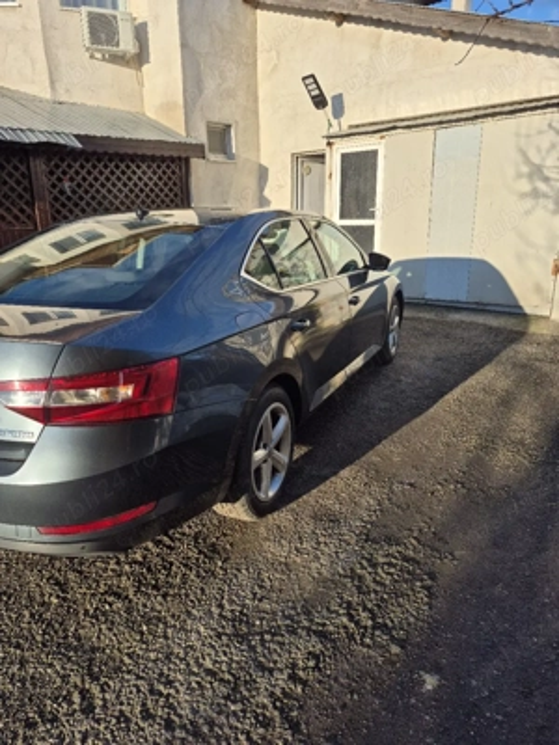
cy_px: 372
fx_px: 495
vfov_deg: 73.9
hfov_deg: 58.9
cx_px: 280
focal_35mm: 23
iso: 25
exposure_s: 1/1111
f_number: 1.8
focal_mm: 5.4
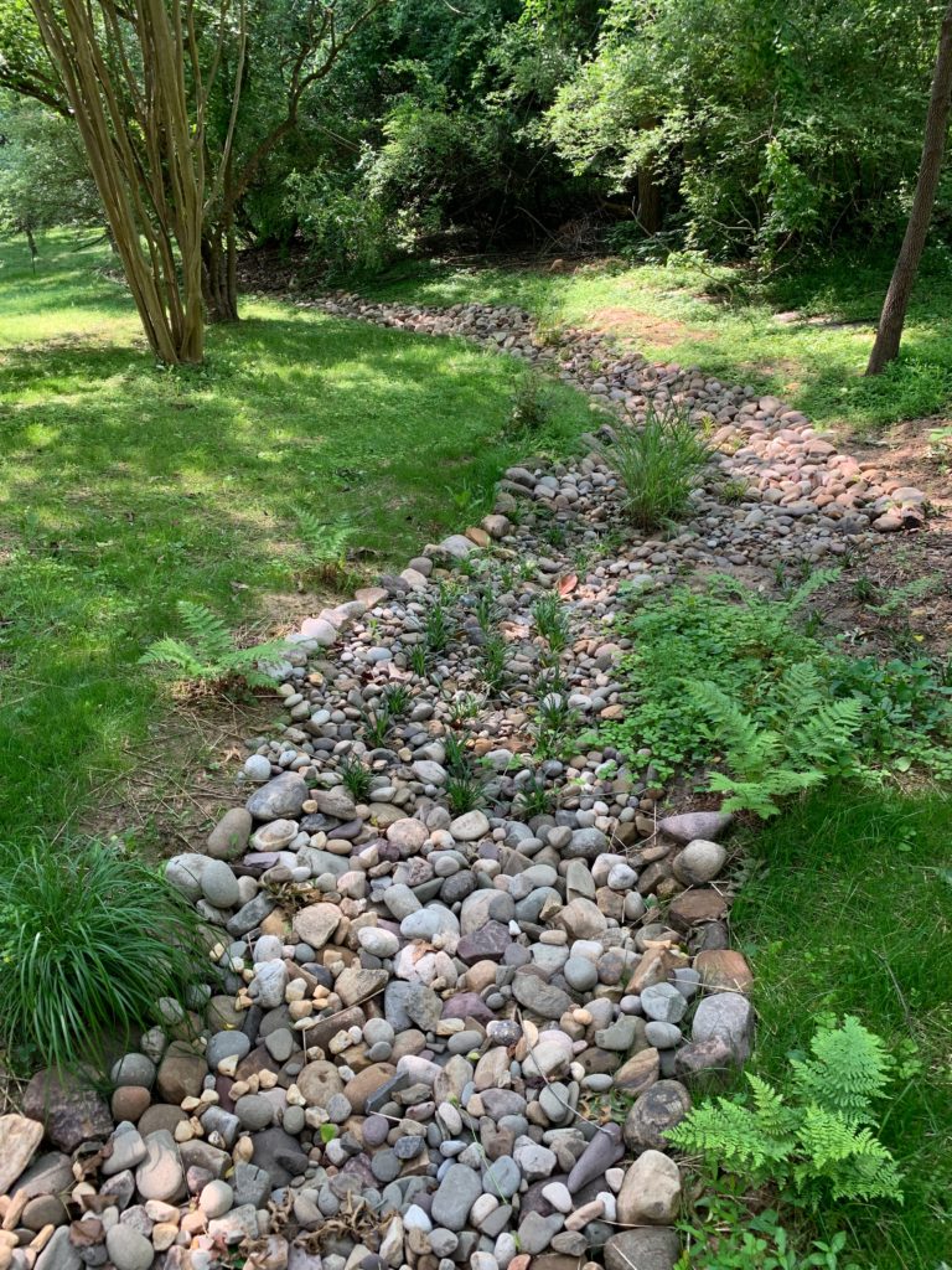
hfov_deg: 53.1
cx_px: 476
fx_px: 953
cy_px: 635
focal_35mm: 26
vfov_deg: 67.3
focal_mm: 4.25
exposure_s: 1/122
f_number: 1.8
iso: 25
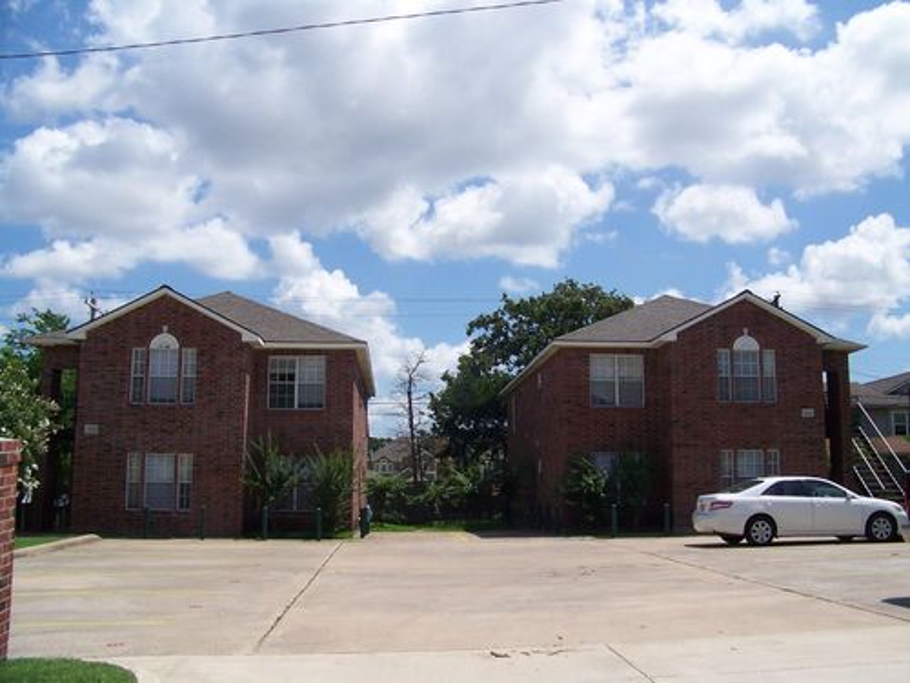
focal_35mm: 36
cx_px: 455
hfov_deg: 51.4
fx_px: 946
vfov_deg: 39.7
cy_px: 342
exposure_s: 1/800
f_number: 4
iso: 64
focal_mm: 5.85
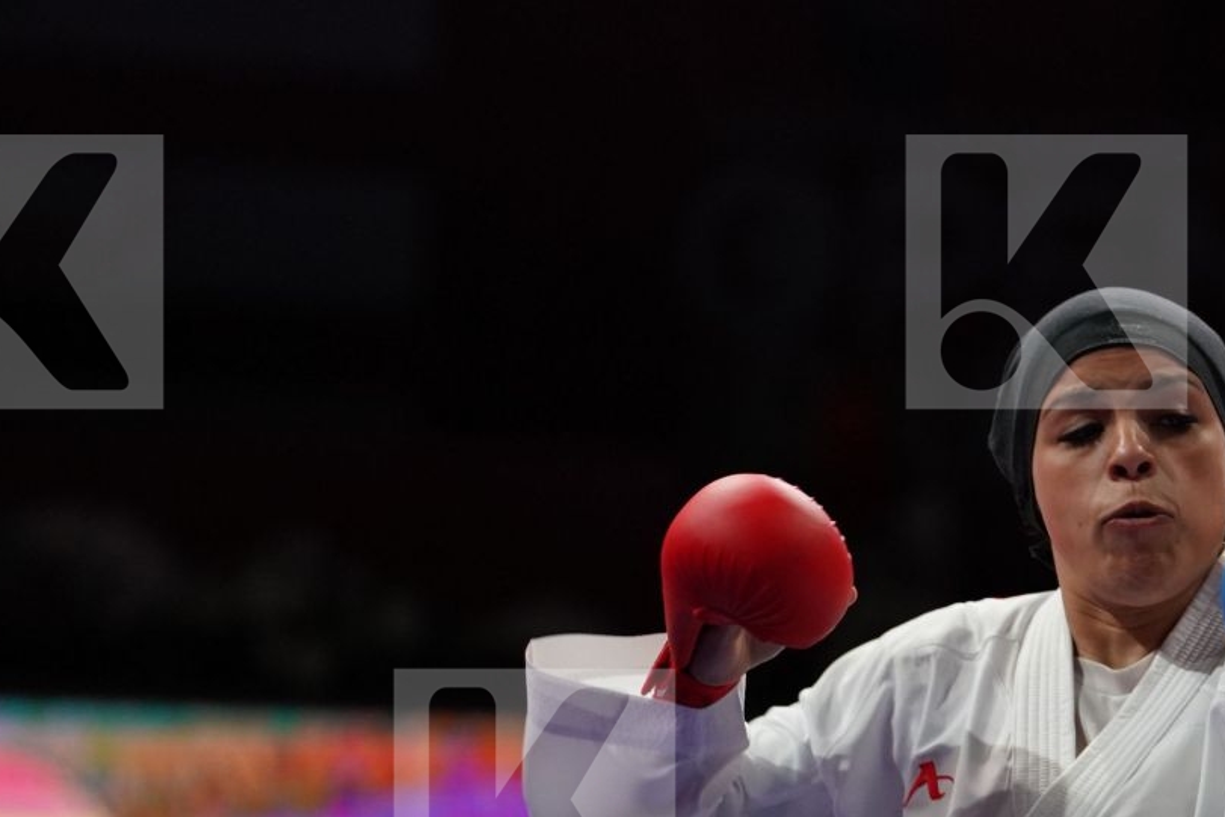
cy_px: 806
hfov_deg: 4.6
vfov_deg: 3.1
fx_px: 15110
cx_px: 1047
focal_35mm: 444
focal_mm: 200
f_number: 2.8
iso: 2000
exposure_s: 1/1000
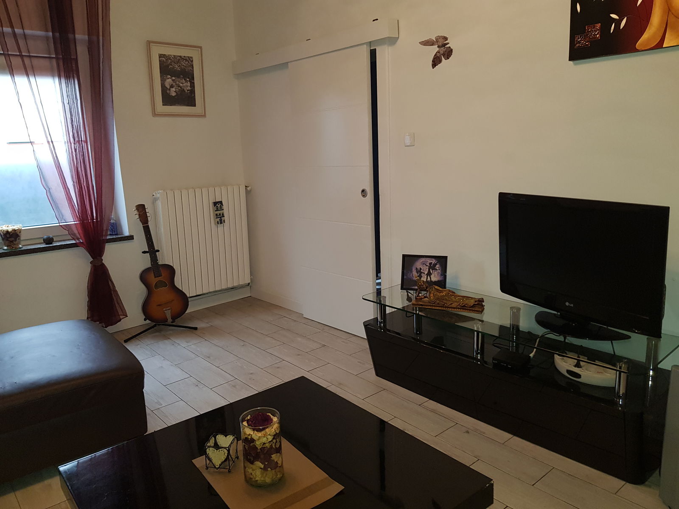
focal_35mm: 26
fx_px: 510
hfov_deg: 67.3
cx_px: 340
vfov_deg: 53.1
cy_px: 254
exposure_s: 1/25
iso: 160
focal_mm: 4.2
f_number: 1.7
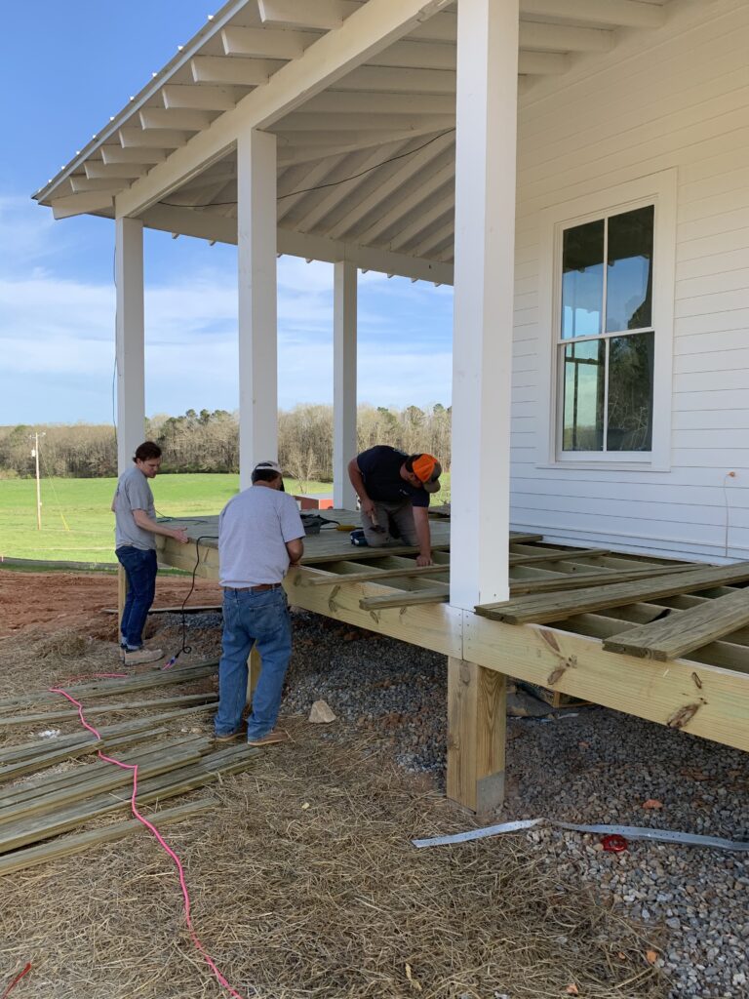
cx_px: 374
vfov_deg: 67.3
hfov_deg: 53.1
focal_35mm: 26
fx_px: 750
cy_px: 500
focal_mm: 4.25
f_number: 1.8
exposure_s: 1/771
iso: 25
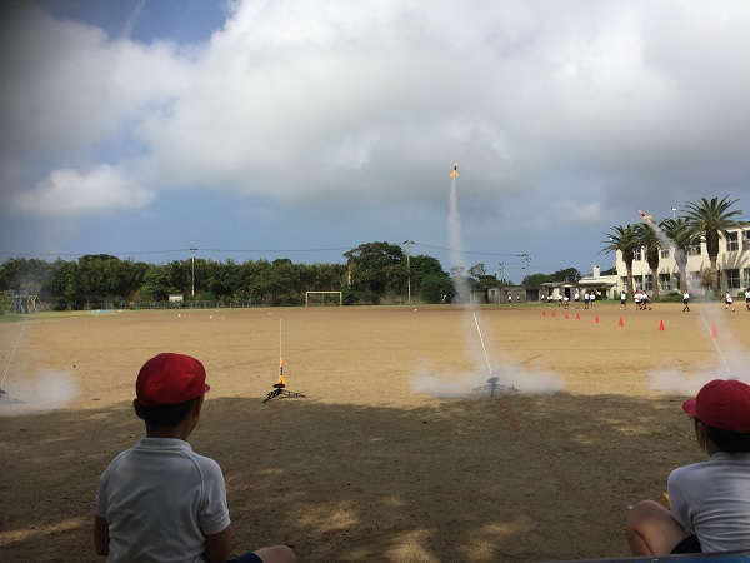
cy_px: 282
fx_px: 628
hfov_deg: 61.7
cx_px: 375
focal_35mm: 29
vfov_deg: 48.2
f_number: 2.2
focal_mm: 4.15
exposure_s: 1/3049
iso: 32
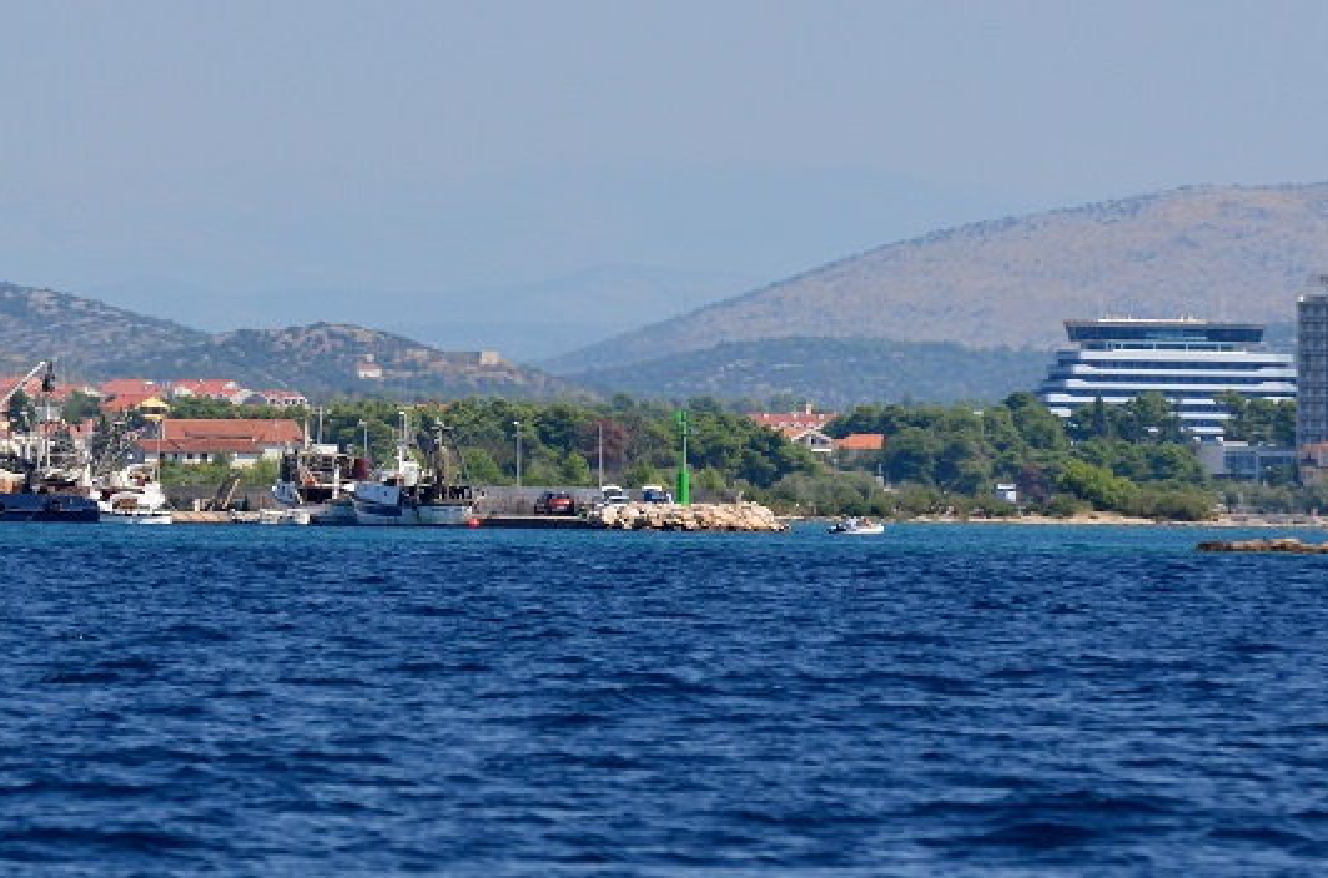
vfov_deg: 2.9
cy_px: 306
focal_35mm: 465
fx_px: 17110
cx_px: 593
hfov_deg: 4.4
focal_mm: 165
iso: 400
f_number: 6.3
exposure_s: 1/2500
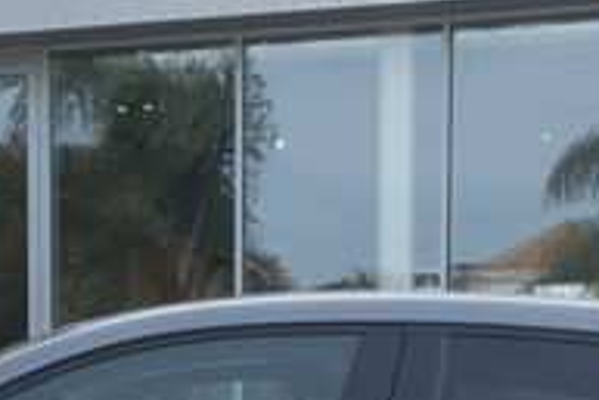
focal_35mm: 138
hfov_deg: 14.9
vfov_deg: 9.4
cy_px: 736
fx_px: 2298
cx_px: 292
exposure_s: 1/100
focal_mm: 17.5
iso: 160
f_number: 9
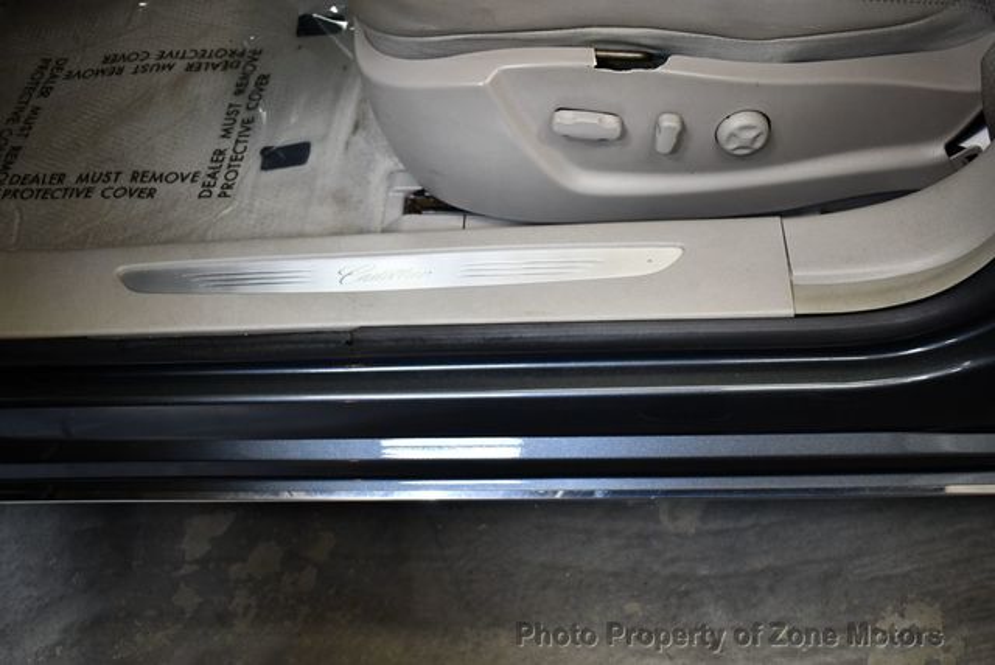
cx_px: 498
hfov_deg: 53.1
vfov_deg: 36.9
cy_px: 332
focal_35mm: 36
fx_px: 996
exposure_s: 1/125
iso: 900
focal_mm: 18
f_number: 3.5
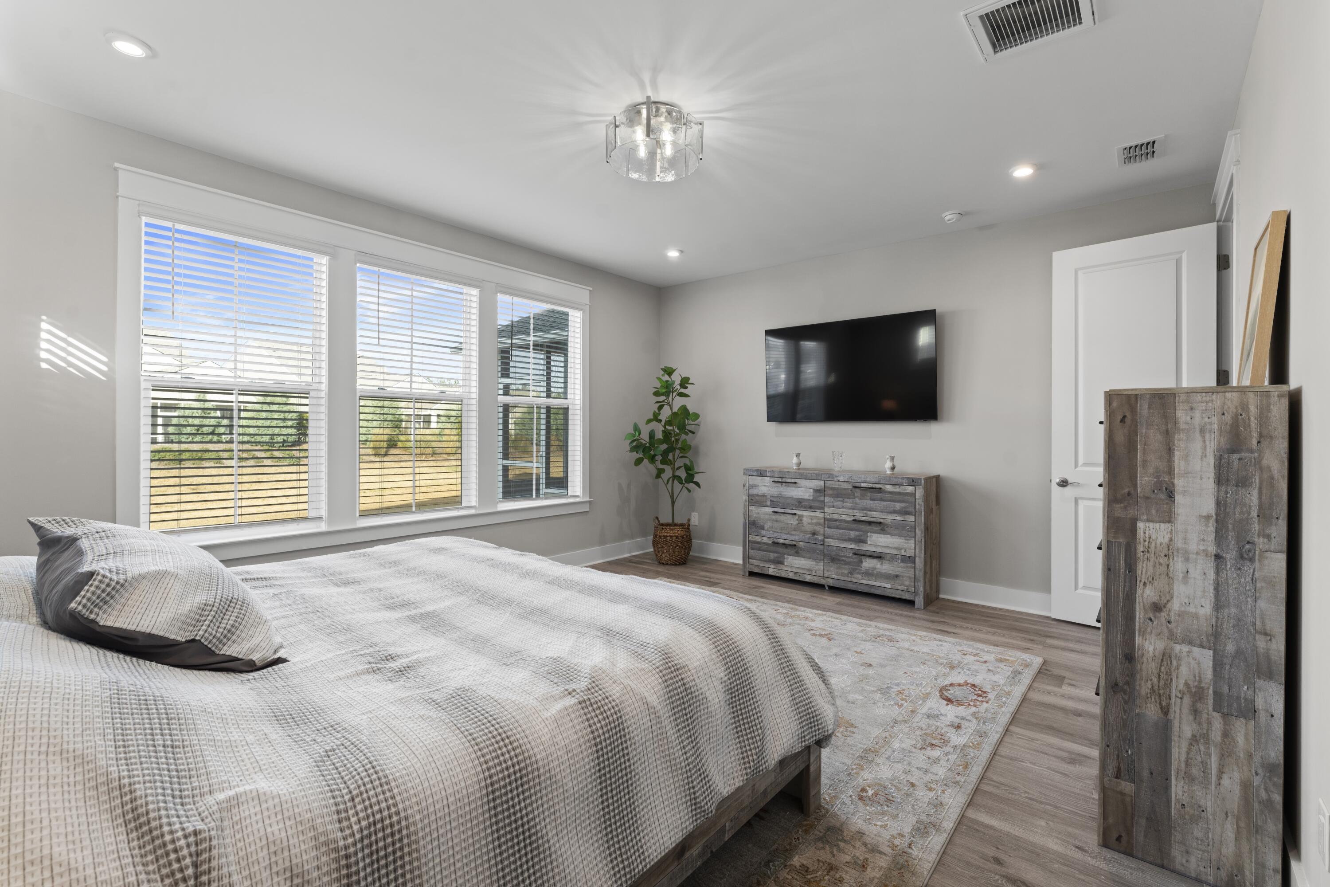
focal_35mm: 16
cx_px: 665
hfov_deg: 97.1
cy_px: 444
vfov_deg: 74.1
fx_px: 587
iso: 400
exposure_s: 1/15
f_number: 8
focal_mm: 15.9
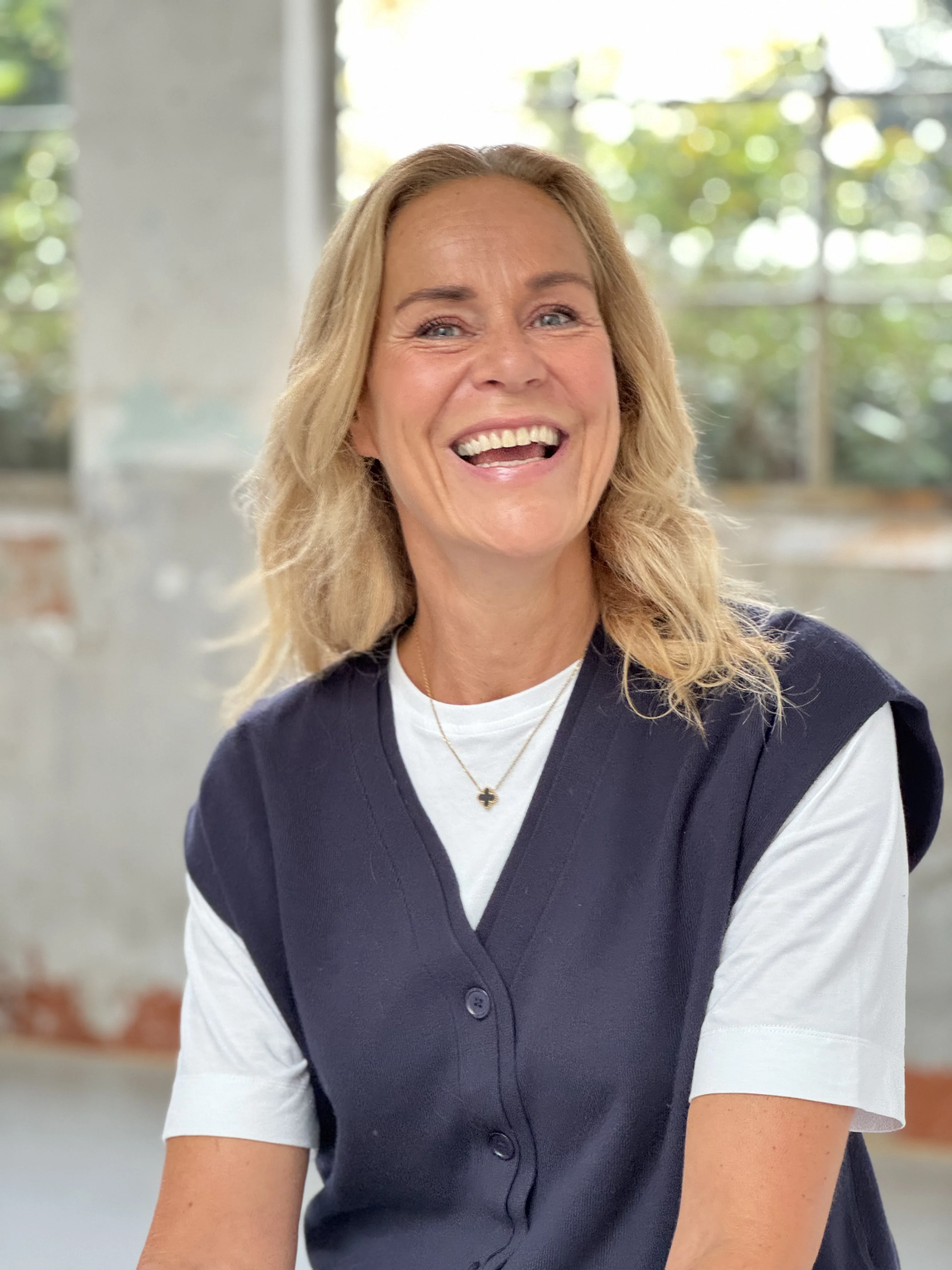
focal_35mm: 77
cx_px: 476
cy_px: 635
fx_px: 2824
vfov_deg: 25.3
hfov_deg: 19.1
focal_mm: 9
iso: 500
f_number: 2.8
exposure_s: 1/60
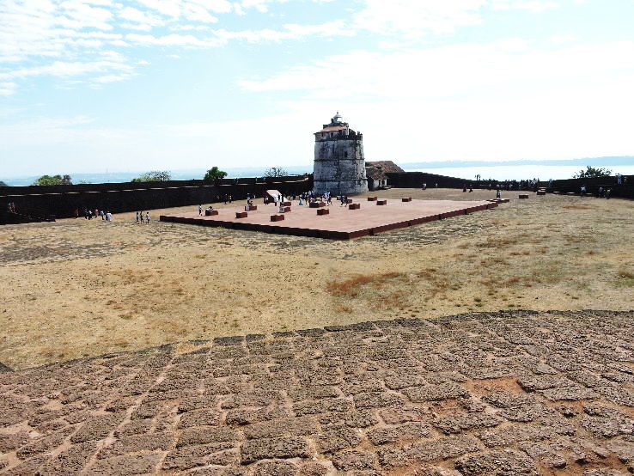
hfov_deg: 71.6
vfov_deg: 56.8
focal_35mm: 24
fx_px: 440
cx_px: 317
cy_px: 238
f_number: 3.3
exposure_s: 1/1000
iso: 100
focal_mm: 4.3
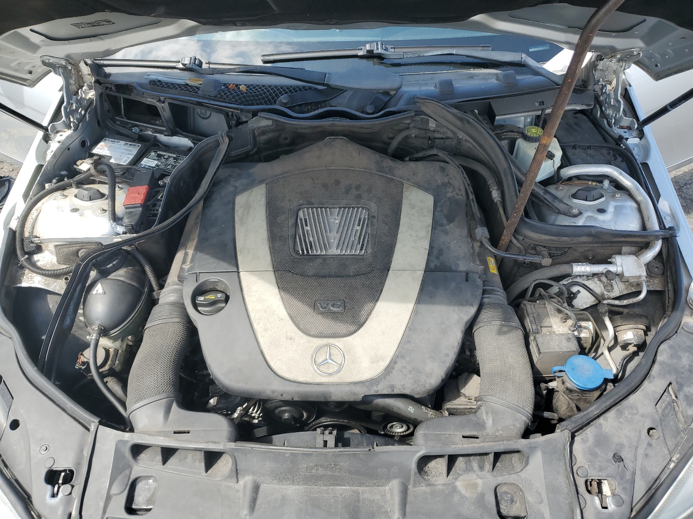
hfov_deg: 67.3
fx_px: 521
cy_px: 260
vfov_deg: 53.1
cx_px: 346
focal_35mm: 26
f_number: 1.5
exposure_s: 1/909
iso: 50
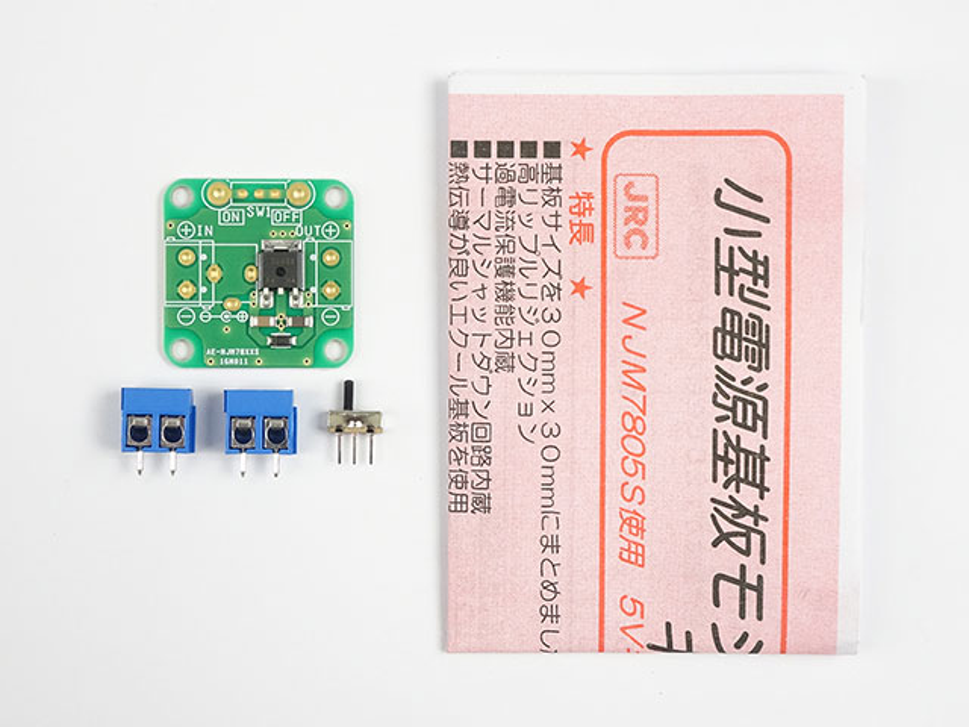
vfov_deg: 29.1
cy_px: 364
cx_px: 484
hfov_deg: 38.2
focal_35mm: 50
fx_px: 1400
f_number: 4.5
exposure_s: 1/50
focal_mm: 8.51
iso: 125
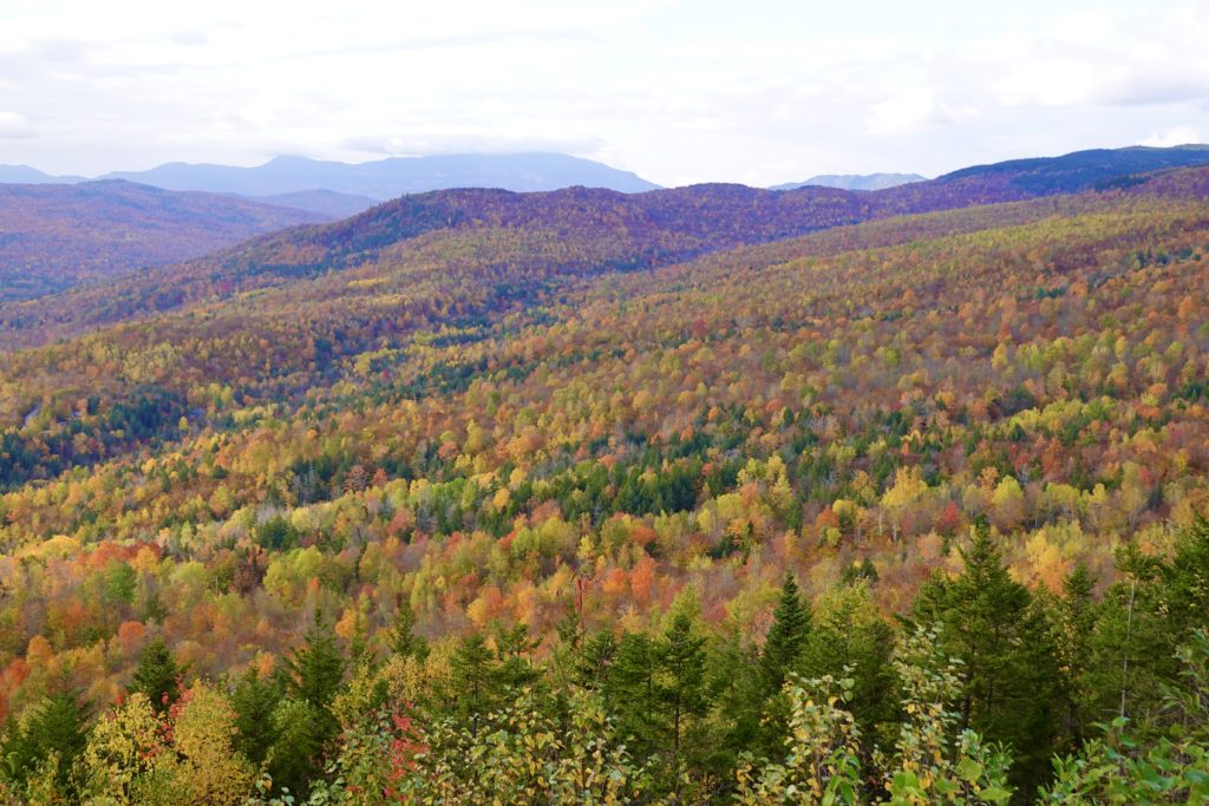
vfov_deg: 31.2
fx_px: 1444
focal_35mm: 43
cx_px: 604
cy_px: 403
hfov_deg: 45.4
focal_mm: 15.9
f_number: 4
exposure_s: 1/200
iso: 100
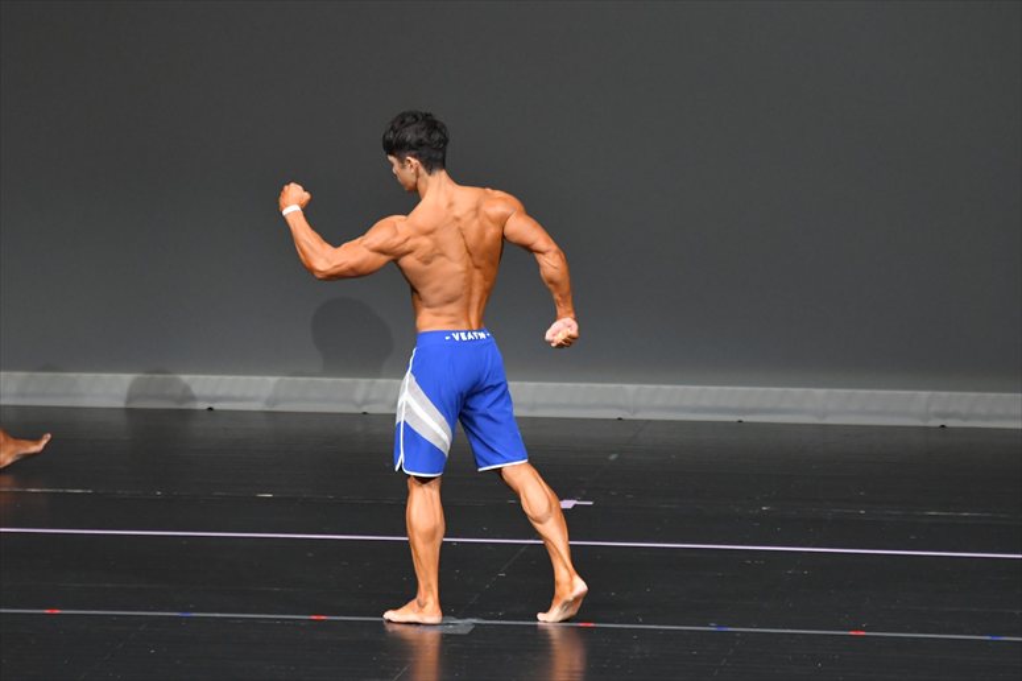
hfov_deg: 6.5
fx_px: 8938
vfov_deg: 4.4
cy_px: 340
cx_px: 511
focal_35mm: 315
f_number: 5.6
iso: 4000
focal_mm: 210
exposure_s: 1/400
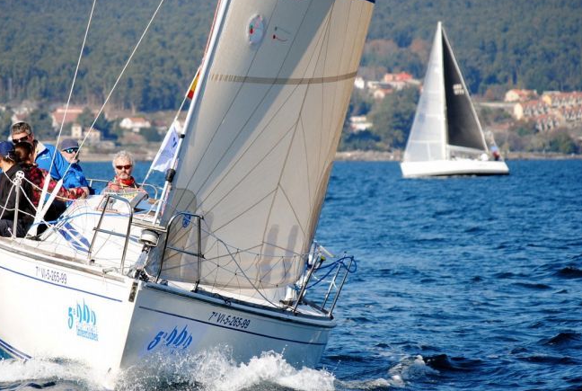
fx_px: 3752
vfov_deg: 6.0
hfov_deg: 8.9
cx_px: 235
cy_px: 215
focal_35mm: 232
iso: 125
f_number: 5.6
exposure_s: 1/500
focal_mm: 125
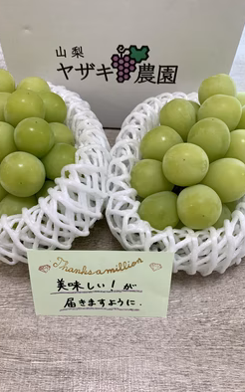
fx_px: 299
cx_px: 103
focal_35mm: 28
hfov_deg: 44.4
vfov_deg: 66.5
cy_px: 198
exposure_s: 1/100
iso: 50
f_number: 1.8
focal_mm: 4.25
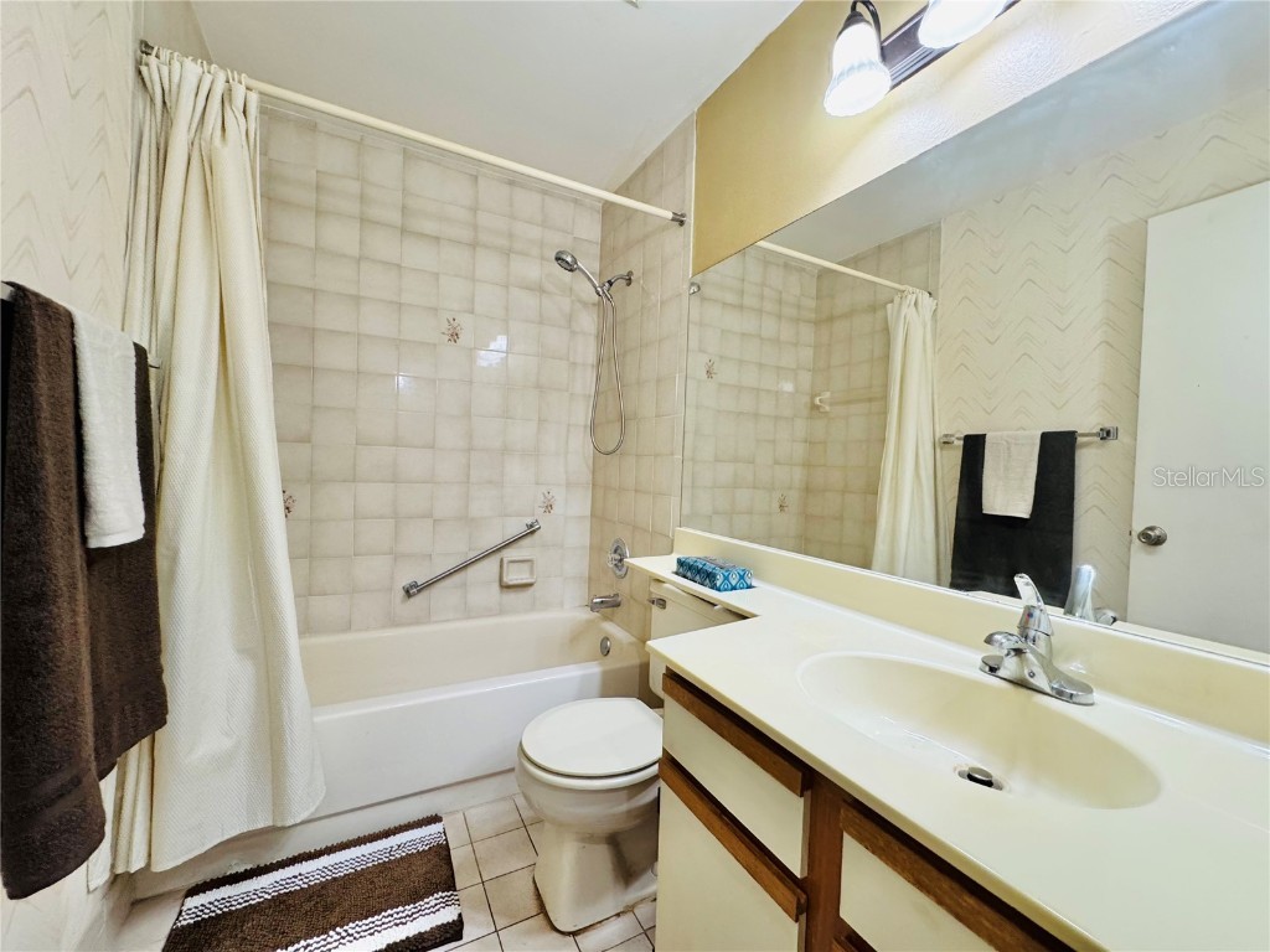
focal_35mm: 14
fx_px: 514
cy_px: 476
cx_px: 635
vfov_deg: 85.7
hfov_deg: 102.1
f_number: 2.2
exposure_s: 1/120
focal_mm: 2.22
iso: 250
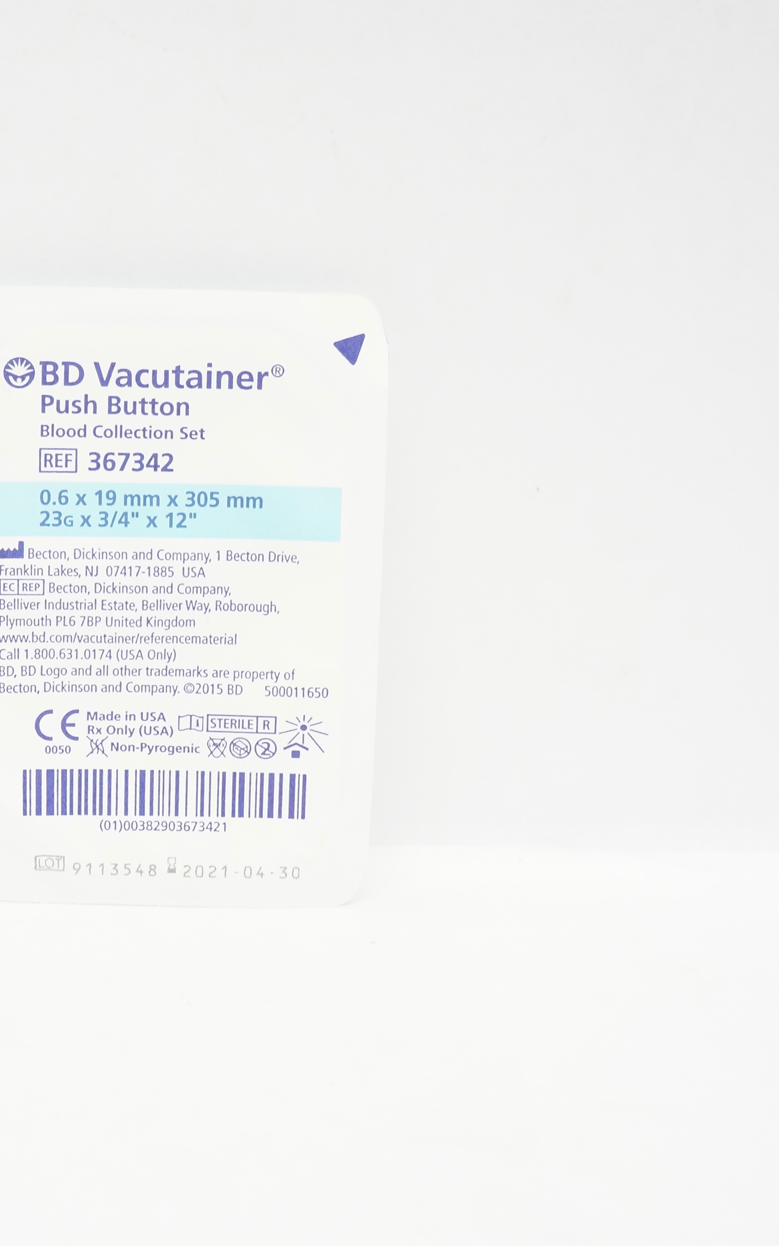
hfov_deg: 29.2
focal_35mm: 43
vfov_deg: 46.2
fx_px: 1460
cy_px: 600
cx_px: 162
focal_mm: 18
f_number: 5.6
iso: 800
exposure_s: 1/80
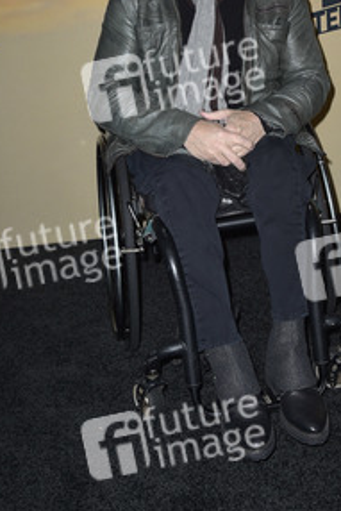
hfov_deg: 19.4
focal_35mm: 70
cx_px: 226
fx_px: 993
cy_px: 170
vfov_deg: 28.6
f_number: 6.3
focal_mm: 50
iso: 320
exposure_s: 1/250
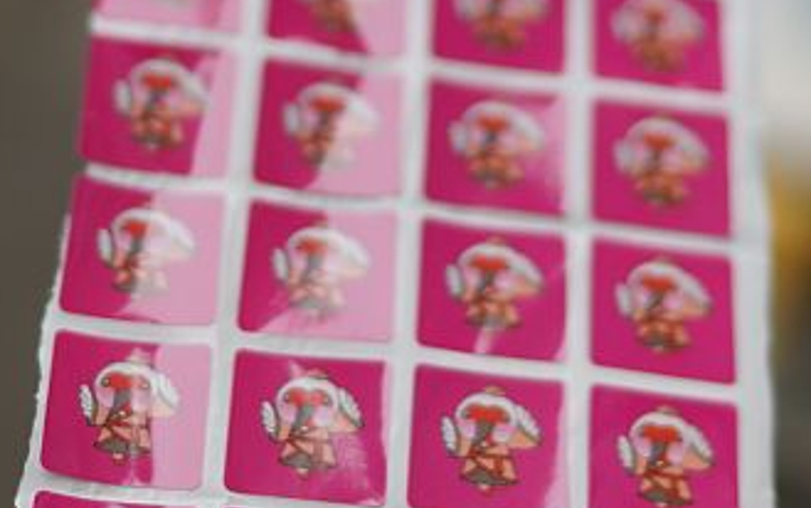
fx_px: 2875
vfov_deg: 10.1
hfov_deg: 16.0
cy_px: 72
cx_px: 505
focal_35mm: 130
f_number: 1.4
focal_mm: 35
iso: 500
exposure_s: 1/1600
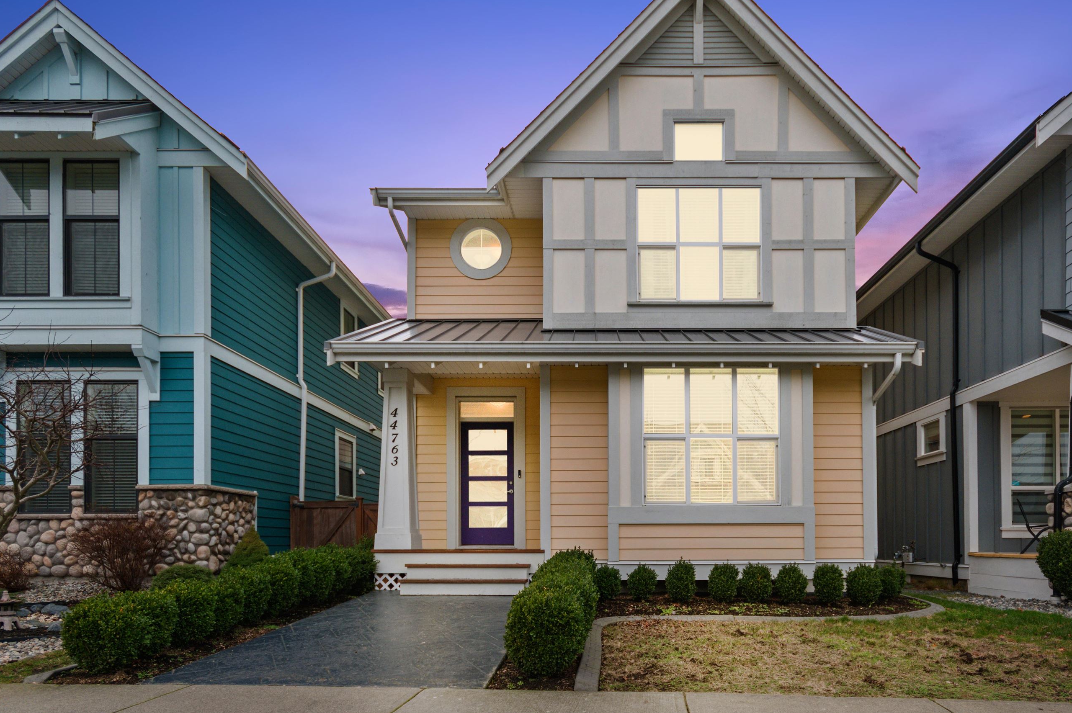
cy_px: 336
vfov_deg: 67.3
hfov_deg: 89.2
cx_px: 626
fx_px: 536
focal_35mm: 18
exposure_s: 1/160
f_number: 7.1
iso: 200
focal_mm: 10
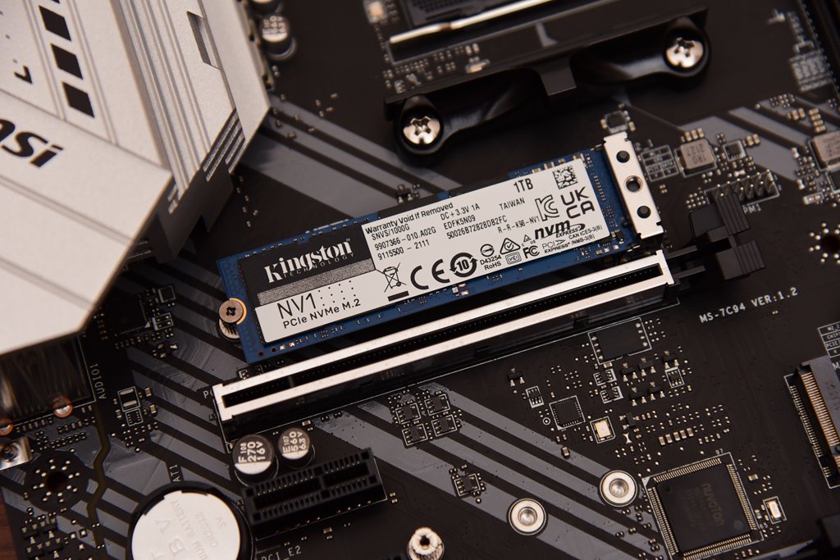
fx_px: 2800
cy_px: 280
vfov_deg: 11.4
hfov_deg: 17.1
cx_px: 420
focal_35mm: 120
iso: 1600
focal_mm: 120
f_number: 5.6
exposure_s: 1/60
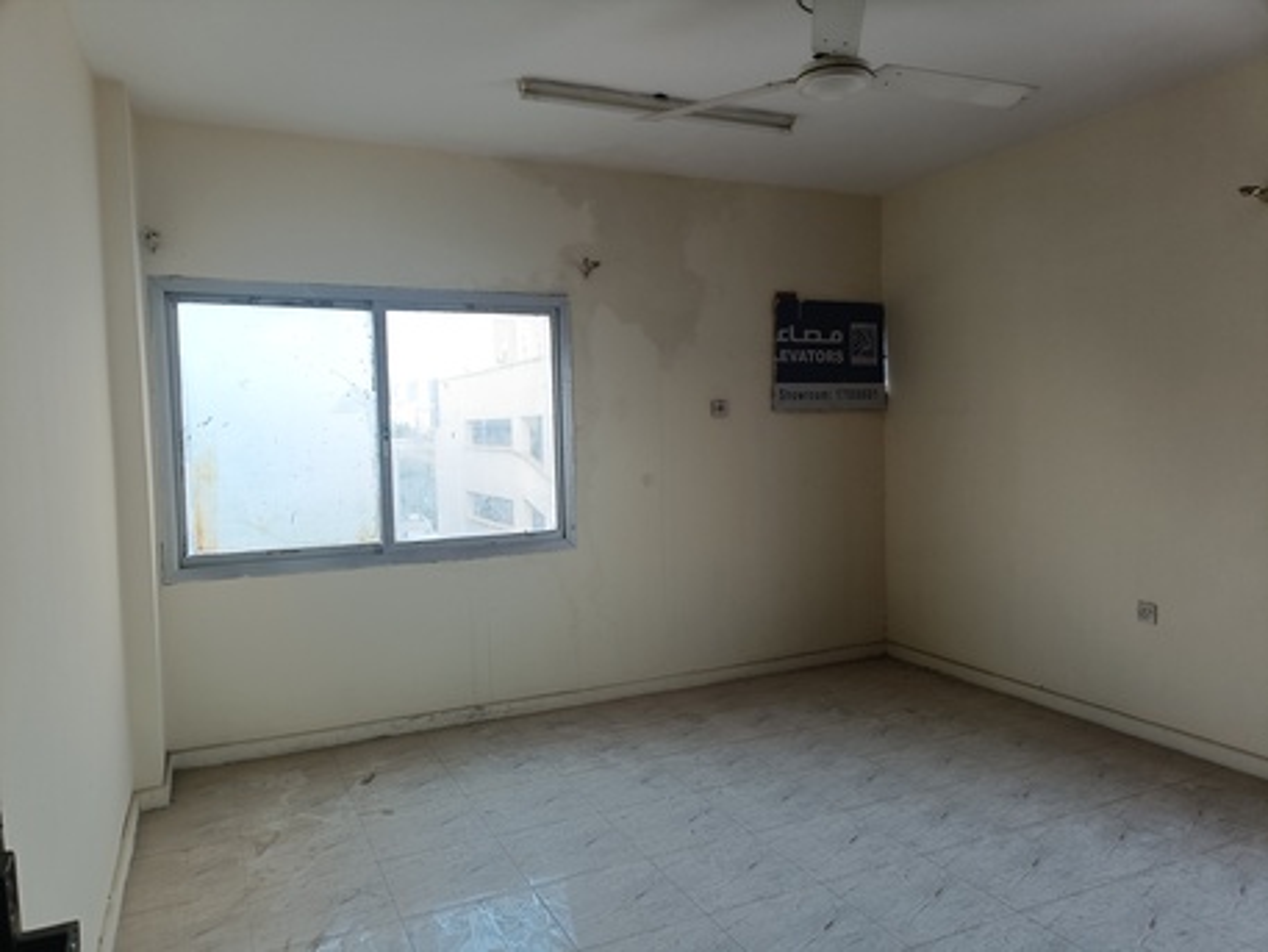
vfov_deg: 54.9
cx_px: 634
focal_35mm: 25
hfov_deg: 69.4
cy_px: 476
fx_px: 916
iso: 264
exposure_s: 1/50
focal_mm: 4.7
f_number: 1.7
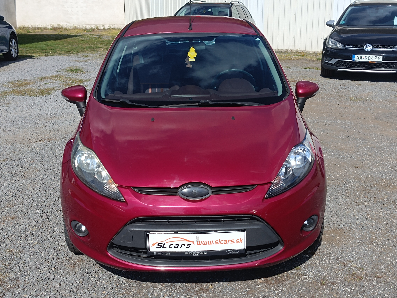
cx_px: 198
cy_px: 149
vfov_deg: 56.8
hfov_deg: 71.6
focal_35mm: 24
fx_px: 275
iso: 56
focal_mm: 5.59
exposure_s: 1/1783
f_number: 1.88
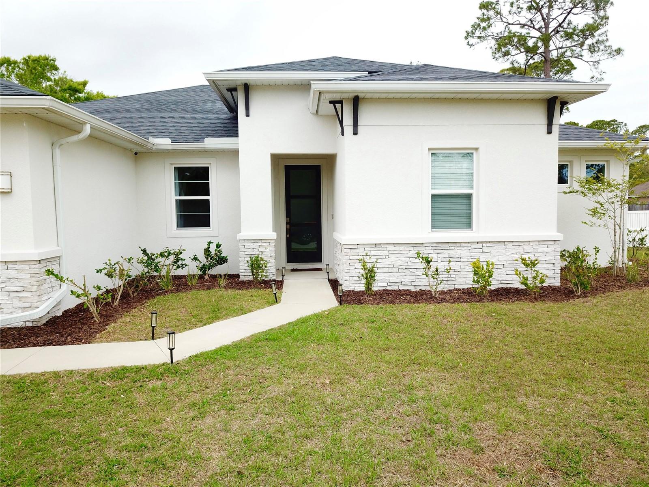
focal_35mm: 26
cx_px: 324
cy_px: 244
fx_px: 487
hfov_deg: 67.3
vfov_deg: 53.1
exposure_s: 1/413
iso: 100
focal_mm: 4.73
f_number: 2.2
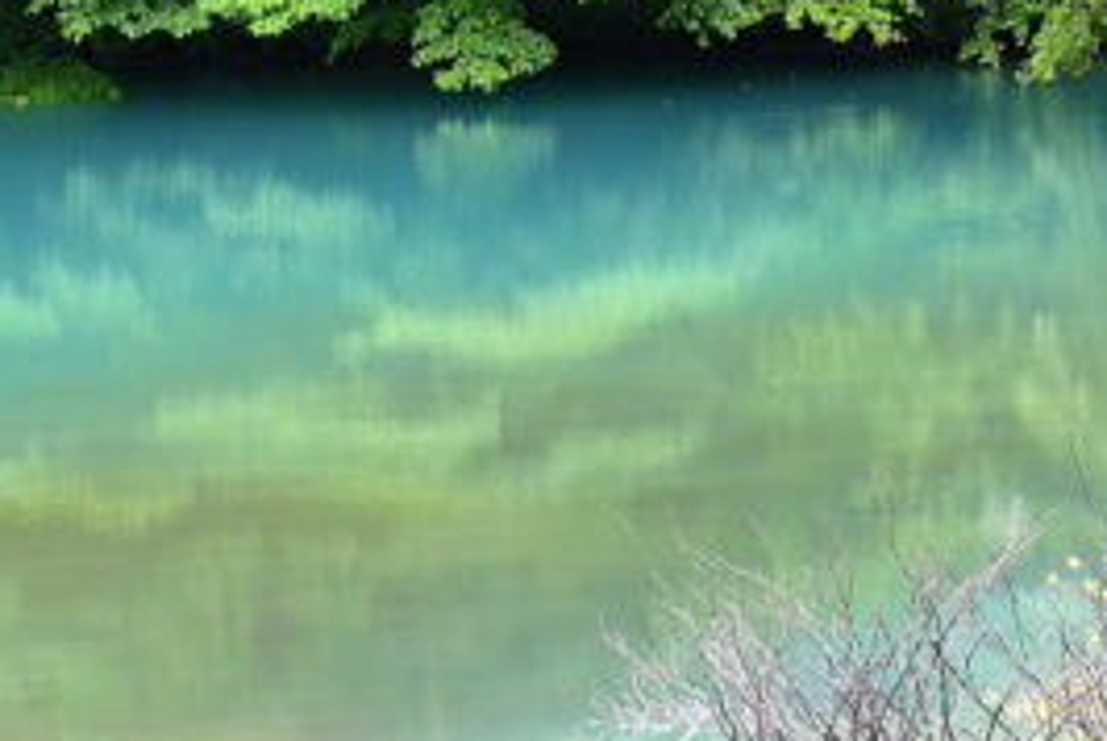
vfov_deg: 4.2
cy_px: -306
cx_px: 295
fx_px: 9943
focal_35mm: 323
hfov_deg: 6.4
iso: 320
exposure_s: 1/500
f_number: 2.2
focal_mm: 56
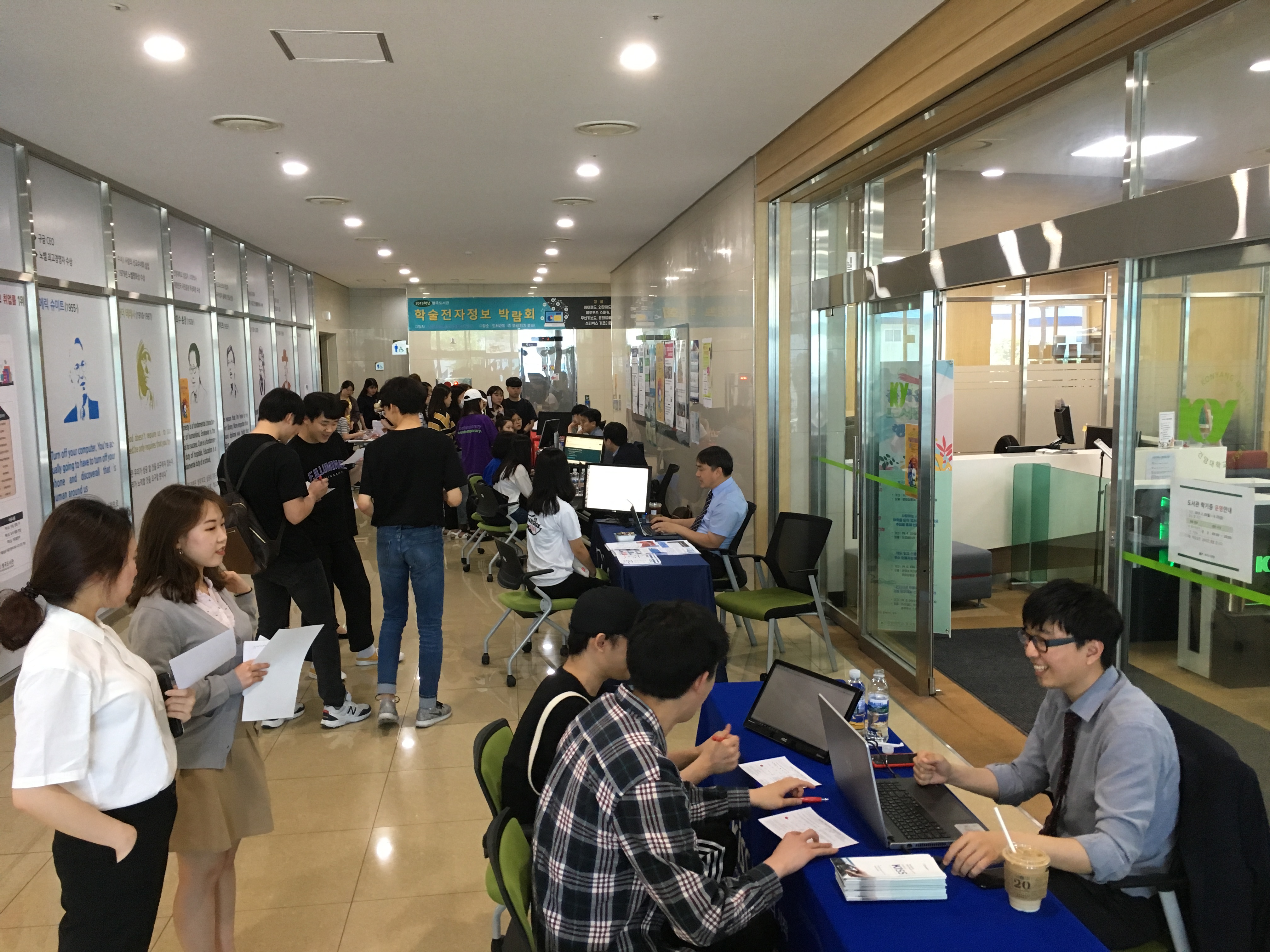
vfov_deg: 48.2
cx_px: 635
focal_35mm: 29
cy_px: 476
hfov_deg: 61.7
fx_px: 1064
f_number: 2.2
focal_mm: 4.15
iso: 125
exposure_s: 1/30
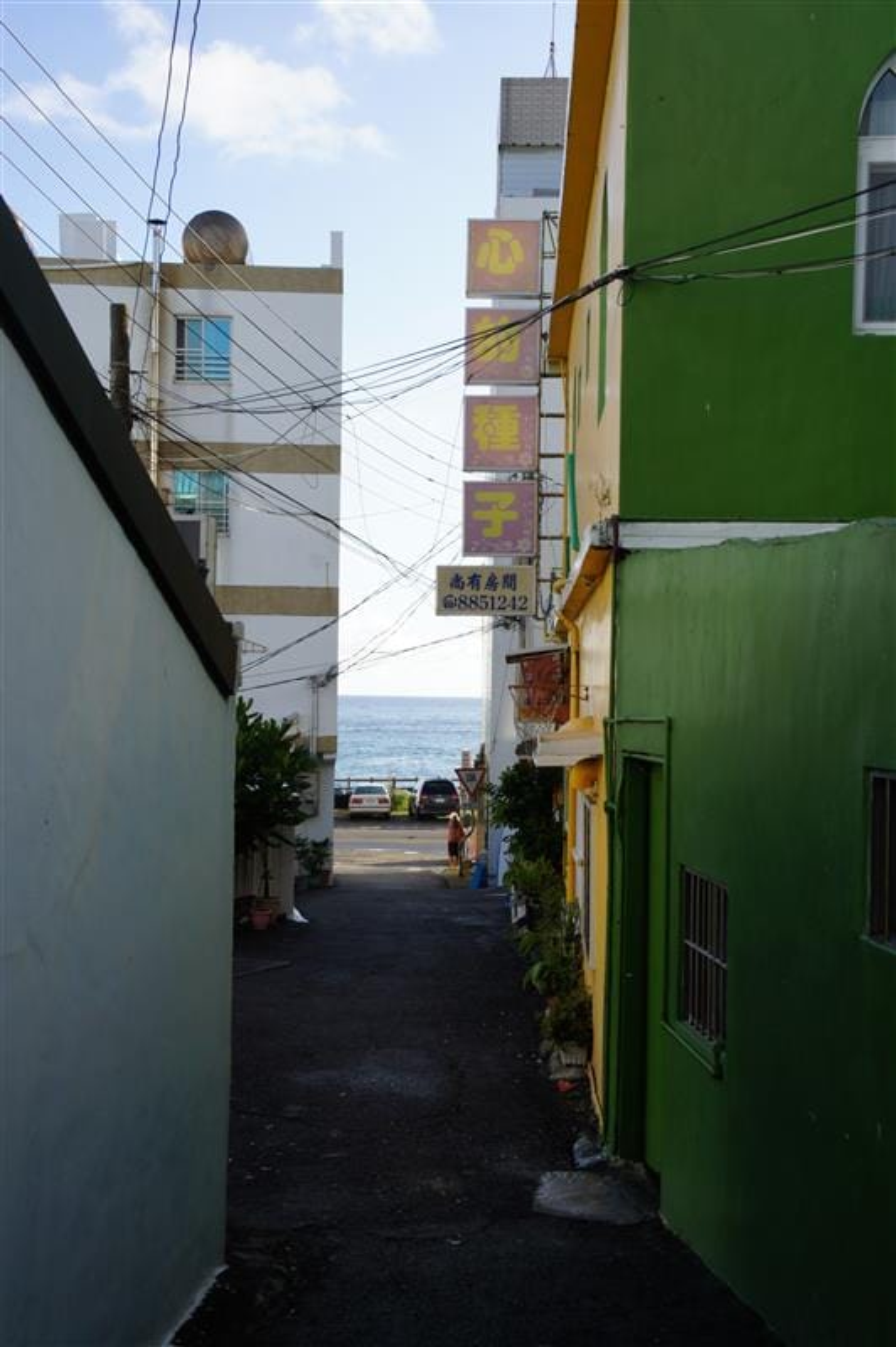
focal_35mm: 43
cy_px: 674
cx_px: 448
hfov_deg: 31.1
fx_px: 1608
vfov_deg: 45.5
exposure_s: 1/80
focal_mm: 29
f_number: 13
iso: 200
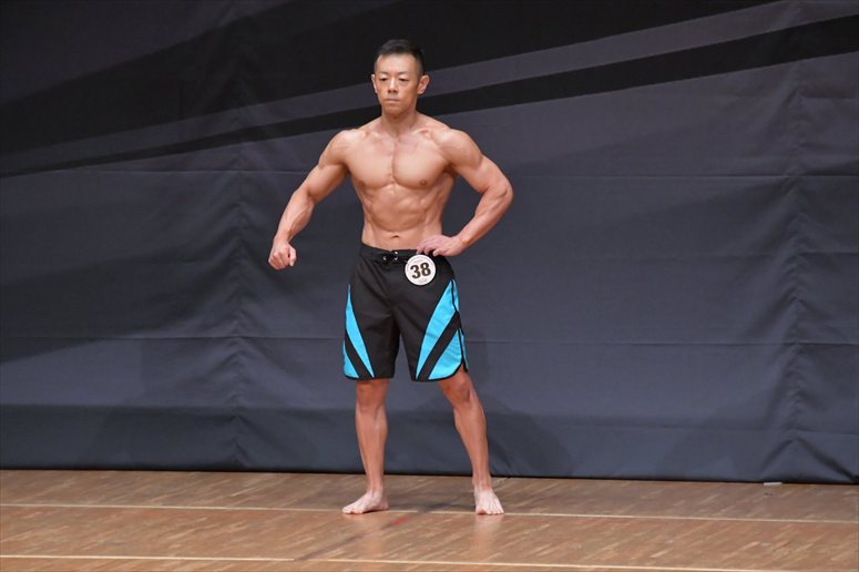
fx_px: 8228
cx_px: 430
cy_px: 286
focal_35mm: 345
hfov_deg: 6.0
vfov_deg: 4.0
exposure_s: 1/400
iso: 6400
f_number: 5.6
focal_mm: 230
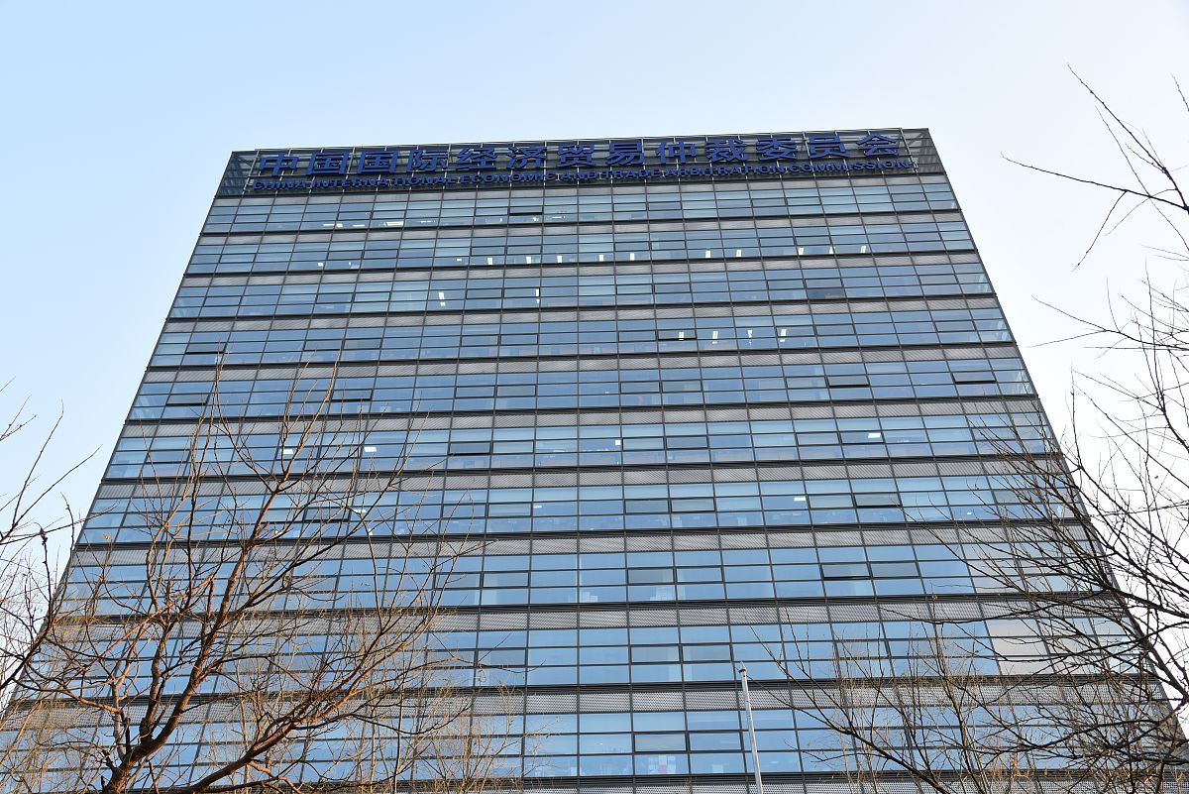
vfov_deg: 38.9
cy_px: 397
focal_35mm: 34
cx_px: 594
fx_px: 1123
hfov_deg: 55.8
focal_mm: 34
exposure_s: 1/50
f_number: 8
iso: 250
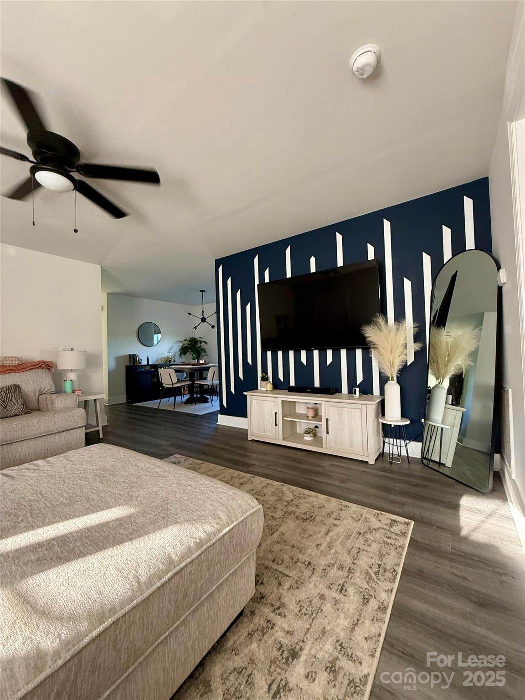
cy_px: 350
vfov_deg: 102.1
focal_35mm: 14
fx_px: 283
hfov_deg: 85.7
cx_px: 262
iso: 320
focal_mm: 2.22
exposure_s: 1/96
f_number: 2.2
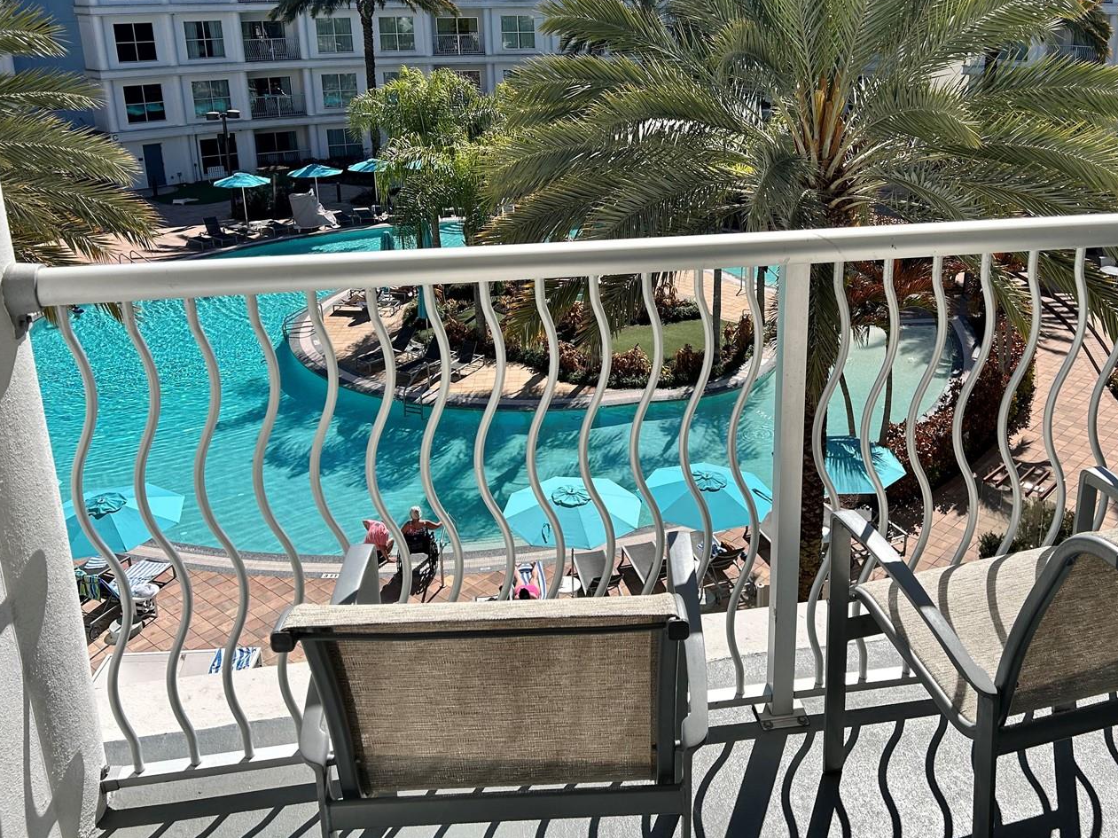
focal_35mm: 33
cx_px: 648
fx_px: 1066
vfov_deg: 42.6
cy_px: 309
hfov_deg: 55.1
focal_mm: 5.7
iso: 50
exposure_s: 1/5587
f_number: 1.5
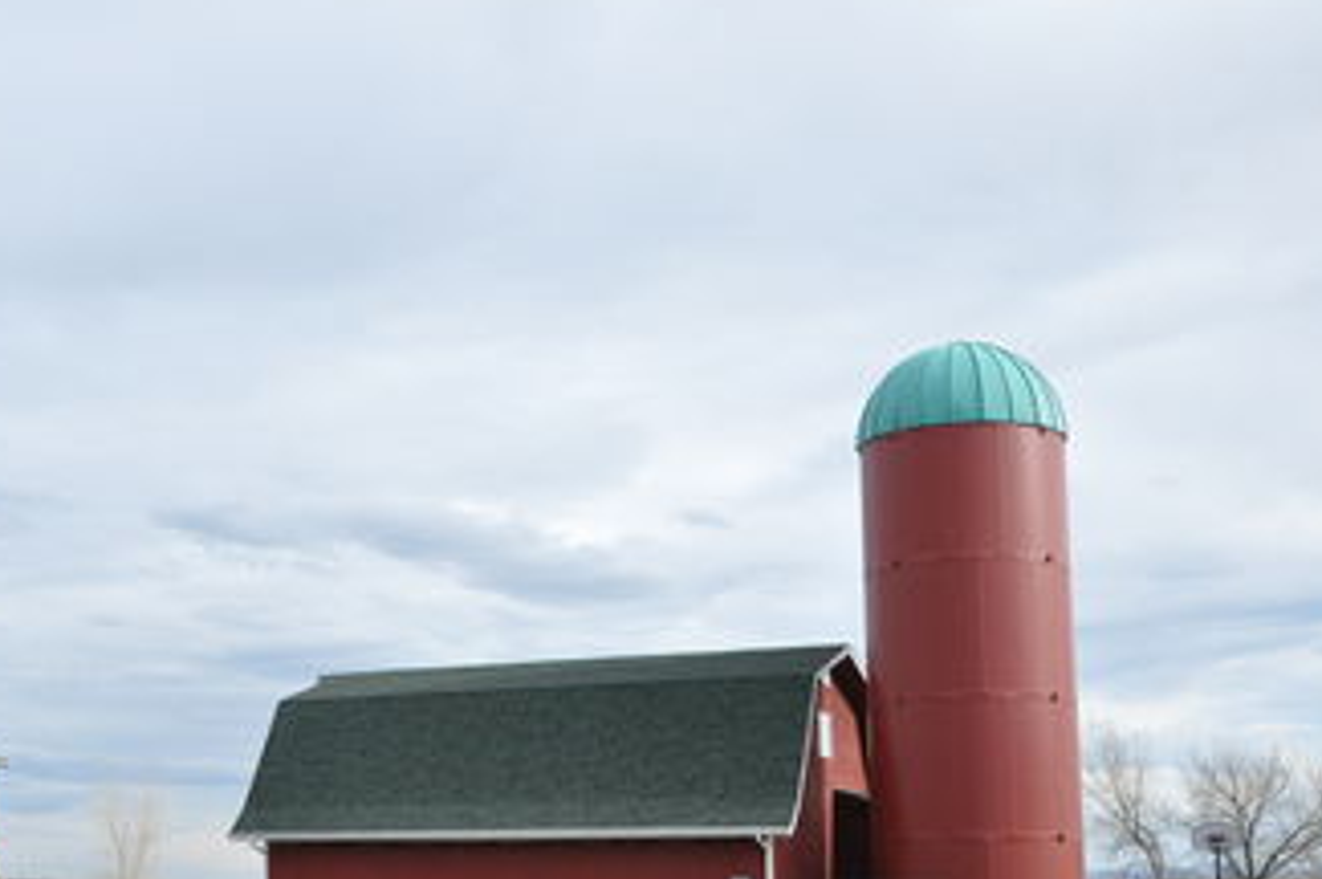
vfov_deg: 26.8
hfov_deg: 39.3
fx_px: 1834
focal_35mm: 50
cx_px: 470
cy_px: 586
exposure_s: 1/4000
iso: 1600
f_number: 6.3
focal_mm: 24
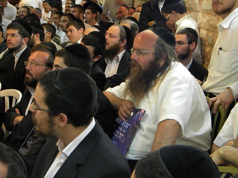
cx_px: 119
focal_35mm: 67
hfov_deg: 29.0
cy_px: 89
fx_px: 461
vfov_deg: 21.9
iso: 950
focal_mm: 12.2
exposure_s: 1/63.2
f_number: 4.3
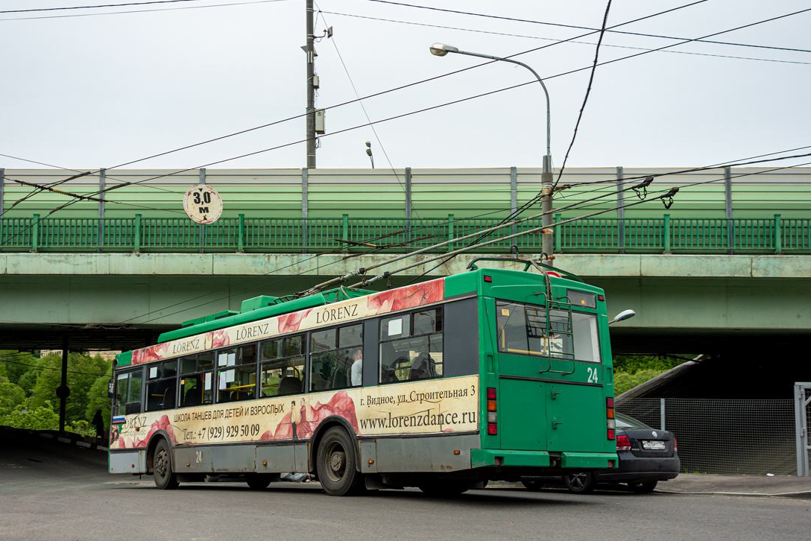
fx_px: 969
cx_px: 378
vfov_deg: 31.2
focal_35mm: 43
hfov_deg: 45.4
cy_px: 282
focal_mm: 14.4
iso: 125
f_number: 3.5
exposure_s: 1/250
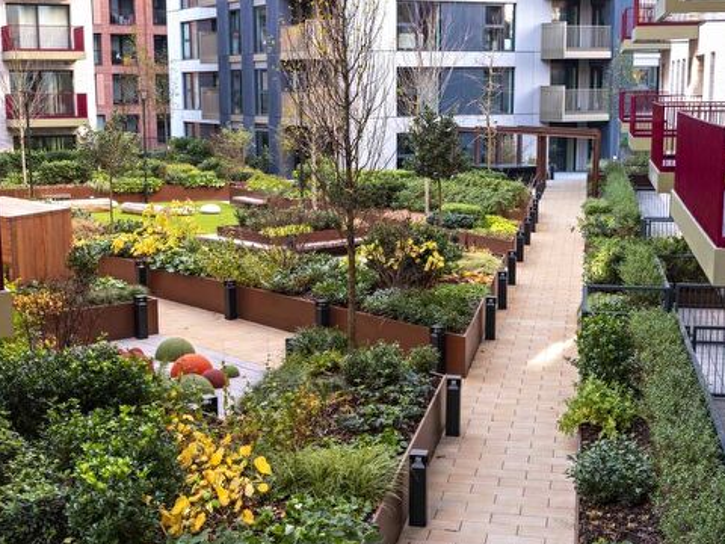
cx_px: 356
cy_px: 298
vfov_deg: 27.0
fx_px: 1131
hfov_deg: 35.5
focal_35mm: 54
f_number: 13
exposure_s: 1/8
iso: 400
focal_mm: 47.3
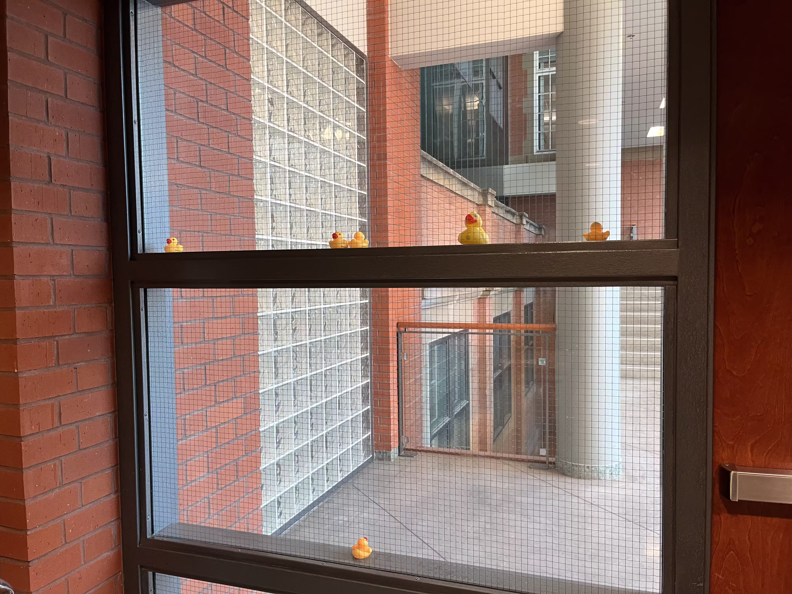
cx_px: 396
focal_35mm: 26
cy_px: 297
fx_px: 595
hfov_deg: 67.3
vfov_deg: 53.1
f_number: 1.6
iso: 160
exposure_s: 1/60
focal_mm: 5.1
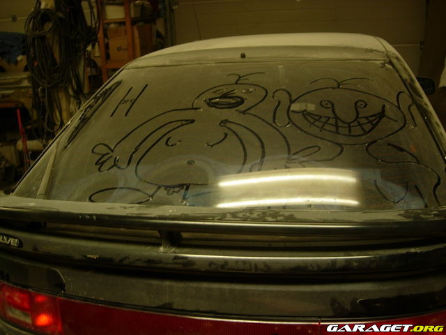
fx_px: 490
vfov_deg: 37.7
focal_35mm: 38
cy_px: 168
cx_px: 223
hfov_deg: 49.0
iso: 79
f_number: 2.8
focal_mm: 7.8
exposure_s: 1/17.4
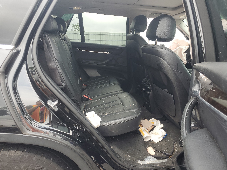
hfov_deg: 67.3
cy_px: 85
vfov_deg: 53.1
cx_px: 114
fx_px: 170
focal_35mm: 26
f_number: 1.5
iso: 50
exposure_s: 1/182
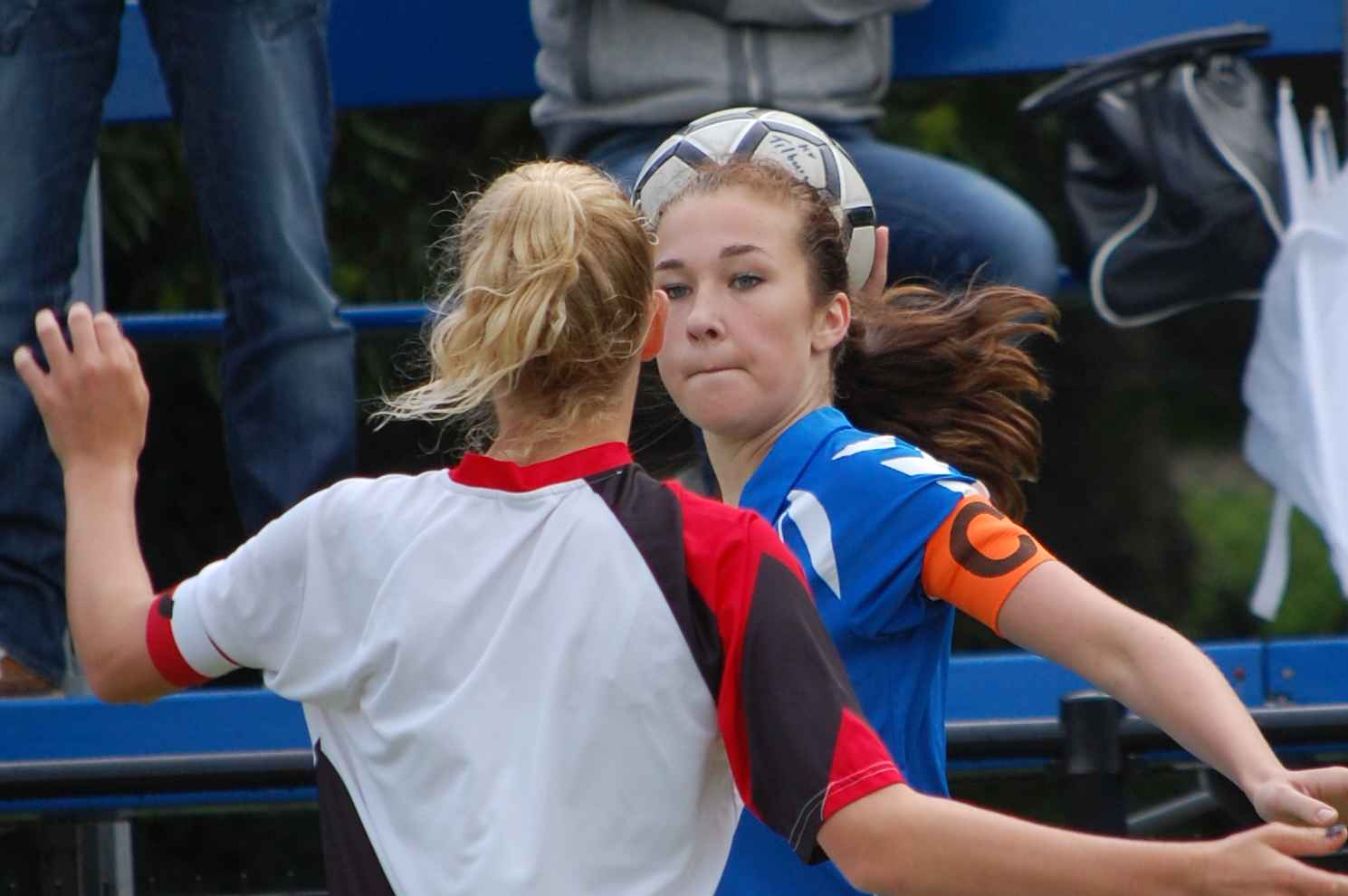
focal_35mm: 300
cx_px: 674
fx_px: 11223
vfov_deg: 4.6
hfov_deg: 6.9
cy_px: 448
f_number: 5.6
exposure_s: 1/800
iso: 400
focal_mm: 200
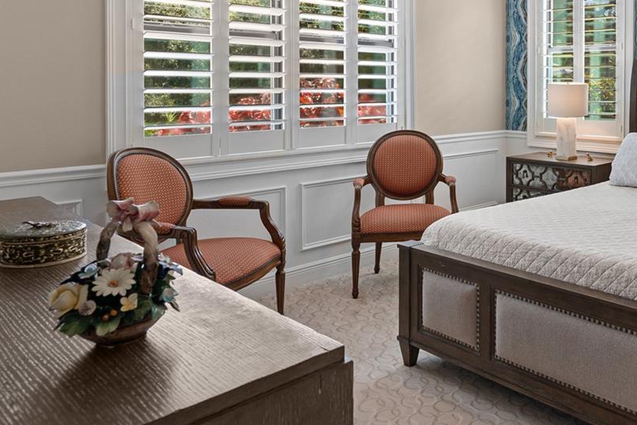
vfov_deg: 39.7
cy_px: 92
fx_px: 566
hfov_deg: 52.8
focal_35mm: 32
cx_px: 552
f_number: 8
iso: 250
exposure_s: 1/200
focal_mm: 16
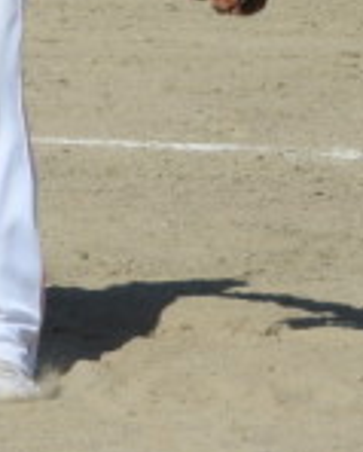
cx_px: 27
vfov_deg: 2.0
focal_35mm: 987
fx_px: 13214
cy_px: -159
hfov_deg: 1.6
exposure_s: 1/1000
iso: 100
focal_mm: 44.8
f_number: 5.5
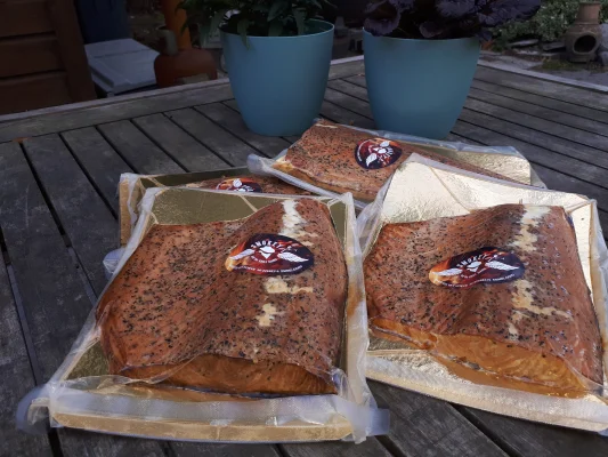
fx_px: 474
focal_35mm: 27
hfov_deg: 65.3
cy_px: 228
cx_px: 304
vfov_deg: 51.4
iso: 40
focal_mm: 3.6
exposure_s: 1/286
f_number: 1.9
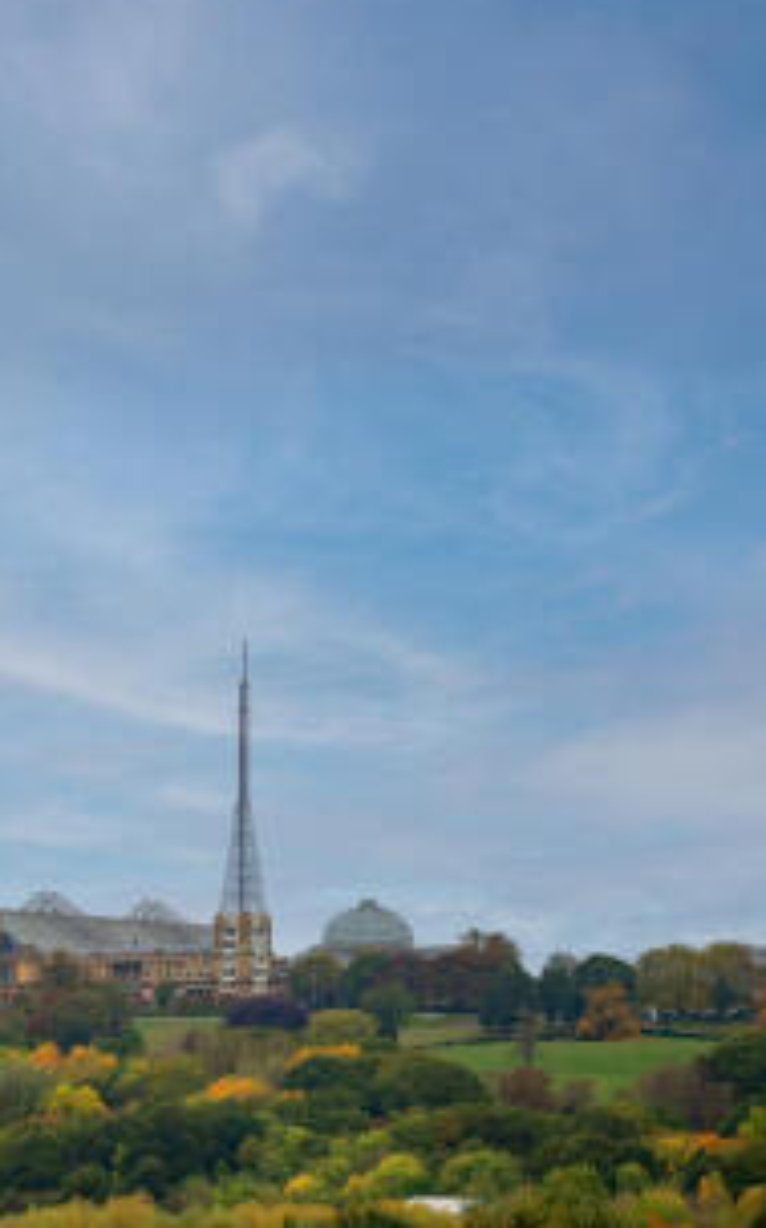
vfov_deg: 18.6
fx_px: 3746
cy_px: 614
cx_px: 81
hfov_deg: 11.6
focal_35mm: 112
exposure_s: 1/500
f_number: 2.8
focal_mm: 70
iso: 100
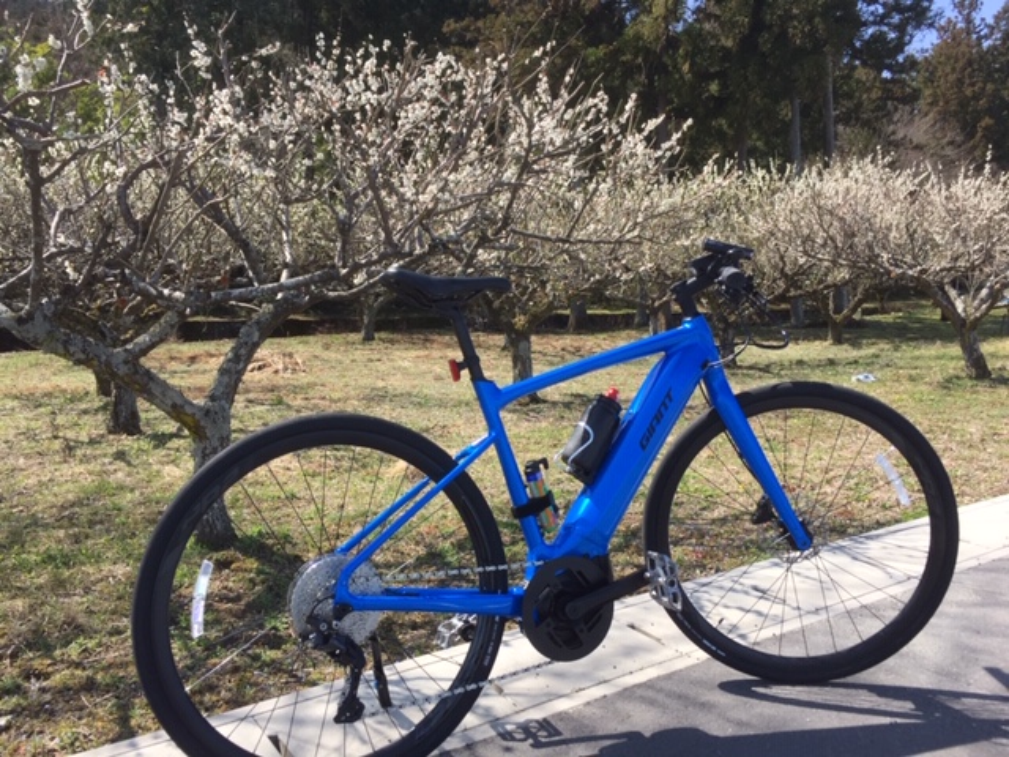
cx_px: 504
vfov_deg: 48.2
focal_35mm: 29
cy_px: 378
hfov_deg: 61.7
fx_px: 845
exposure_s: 1/1014
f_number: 2.2
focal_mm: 4.15
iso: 32
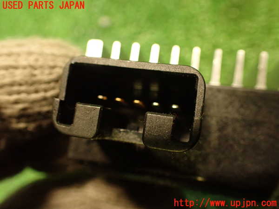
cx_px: 140
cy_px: 104
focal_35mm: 32
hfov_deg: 56.8
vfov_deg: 44.2
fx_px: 258
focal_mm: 5.79
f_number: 2.4
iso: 800
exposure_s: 1/30
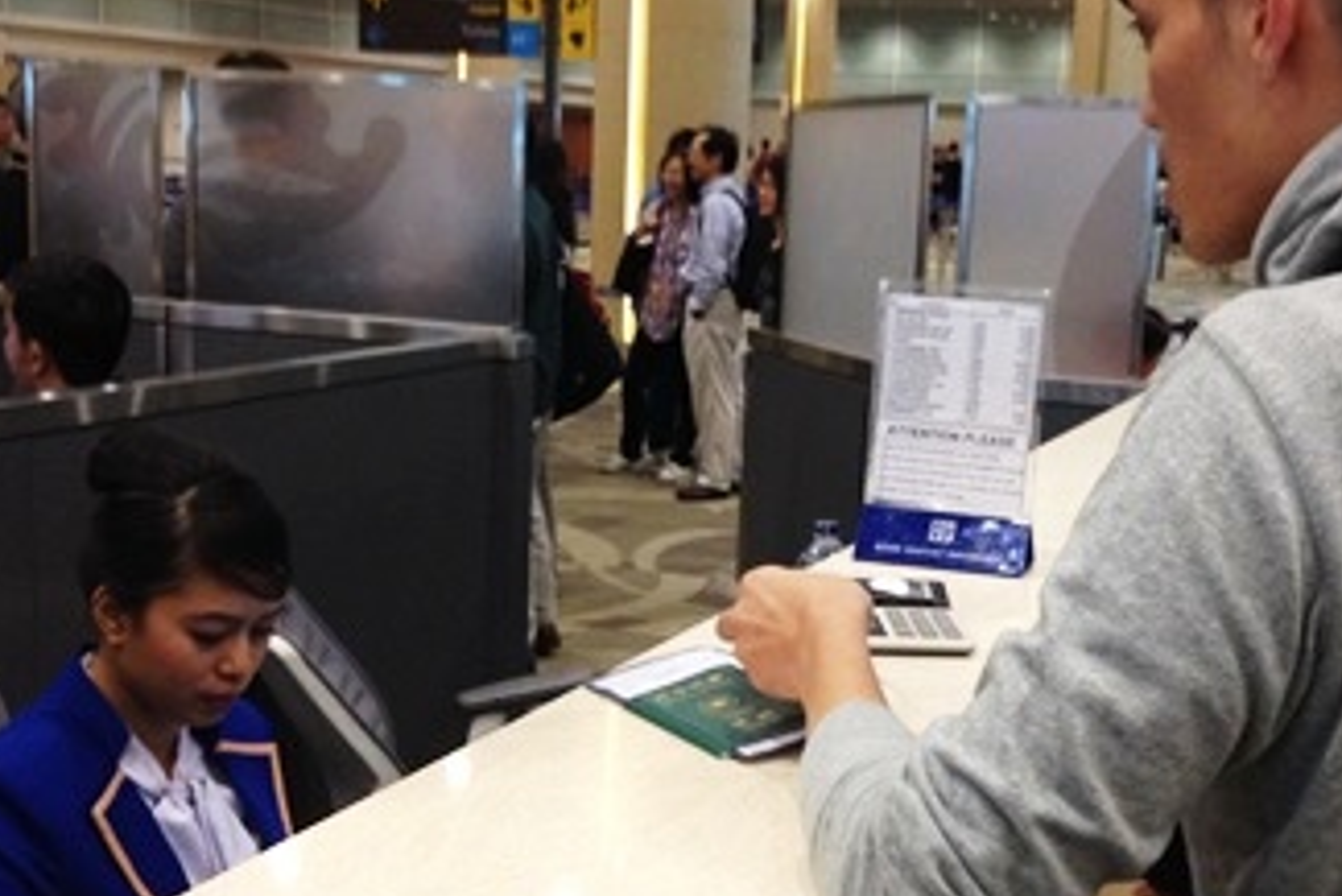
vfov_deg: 24.2
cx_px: 735
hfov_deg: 35.6
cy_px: 502
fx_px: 2088
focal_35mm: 56
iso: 200
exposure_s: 1/20
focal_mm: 4.28
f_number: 2.4
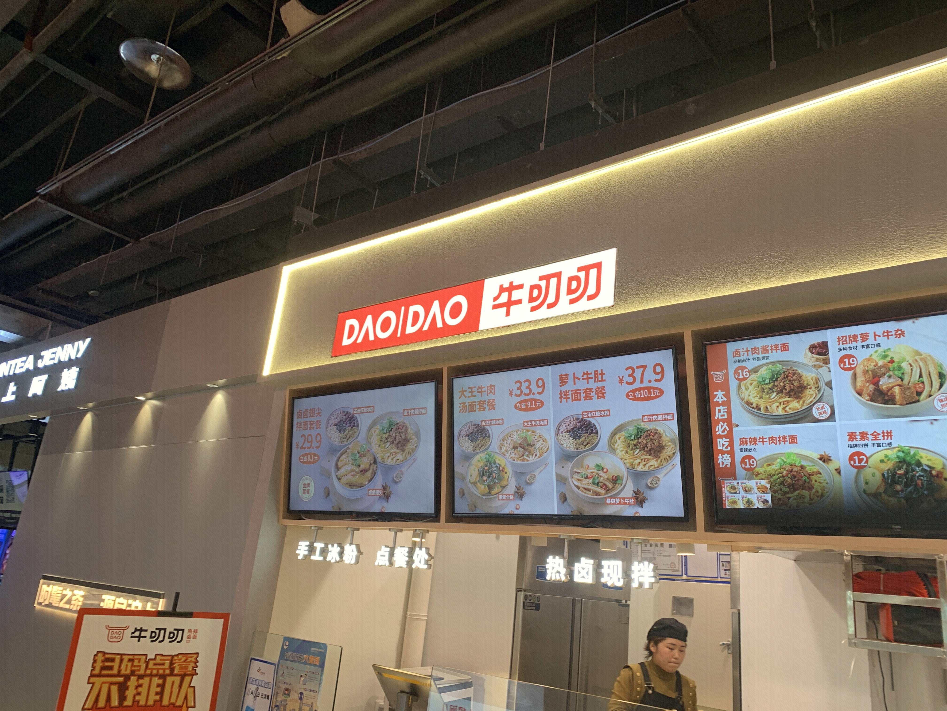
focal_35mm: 26
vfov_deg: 53.1
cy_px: 356
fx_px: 711
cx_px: 474
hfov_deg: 67.3
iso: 80
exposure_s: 1/100
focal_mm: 4.25
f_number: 1.8
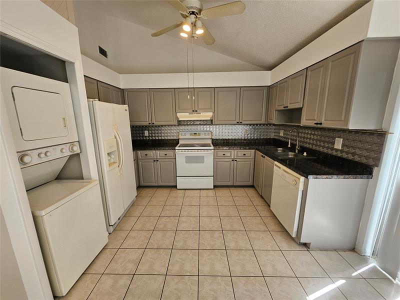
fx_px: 150
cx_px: 200
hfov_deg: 106.2
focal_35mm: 13
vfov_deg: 89.9
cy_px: 150
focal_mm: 1.74
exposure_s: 1/60
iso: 64
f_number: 2.2
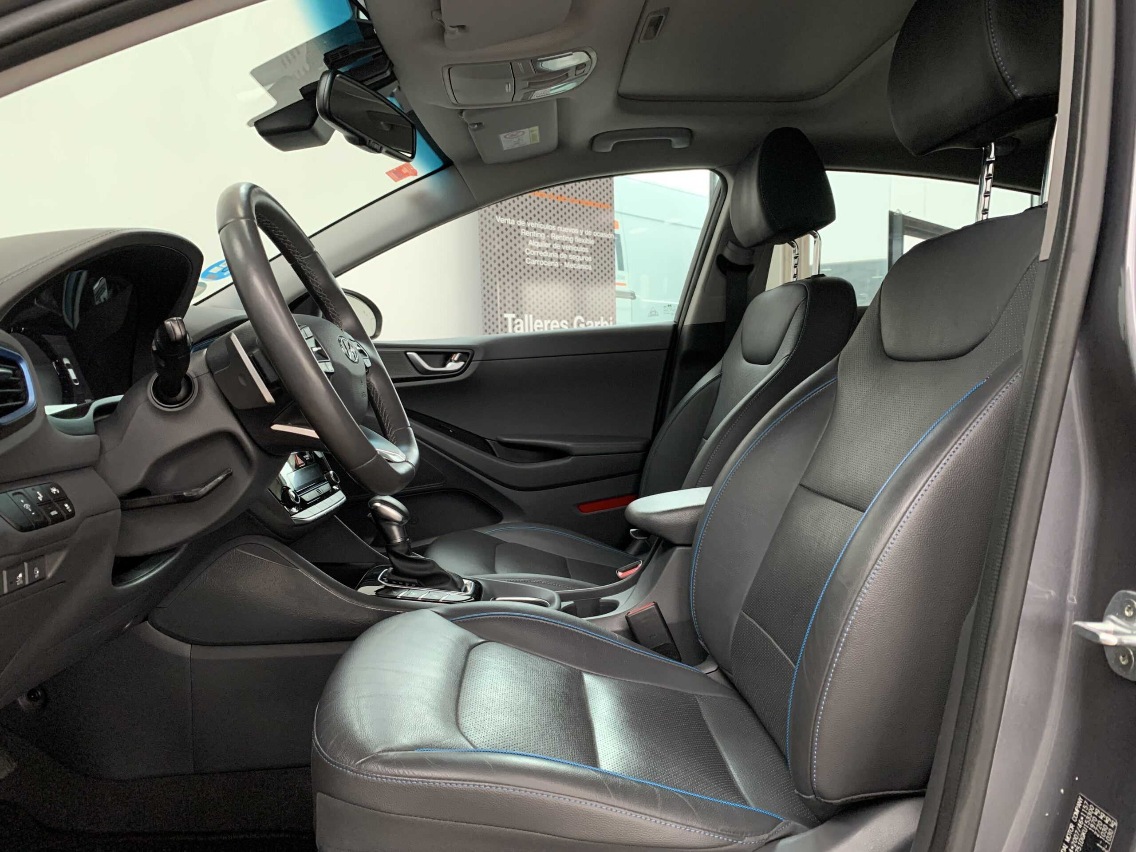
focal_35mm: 26
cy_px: 426
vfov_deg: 53.1
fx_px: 853
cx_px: 568
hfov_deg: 67.3
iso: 400
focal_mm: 4.25
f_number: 1.8
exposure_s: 1/40
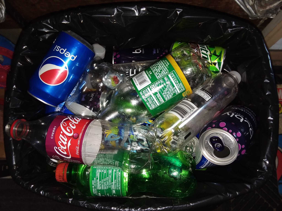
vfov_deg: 51.4
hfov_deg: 65.3
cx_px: 141
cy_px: 106
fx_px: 220
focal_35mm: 27
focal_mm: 2.91
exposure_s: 1/30
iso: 50
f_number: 1.9
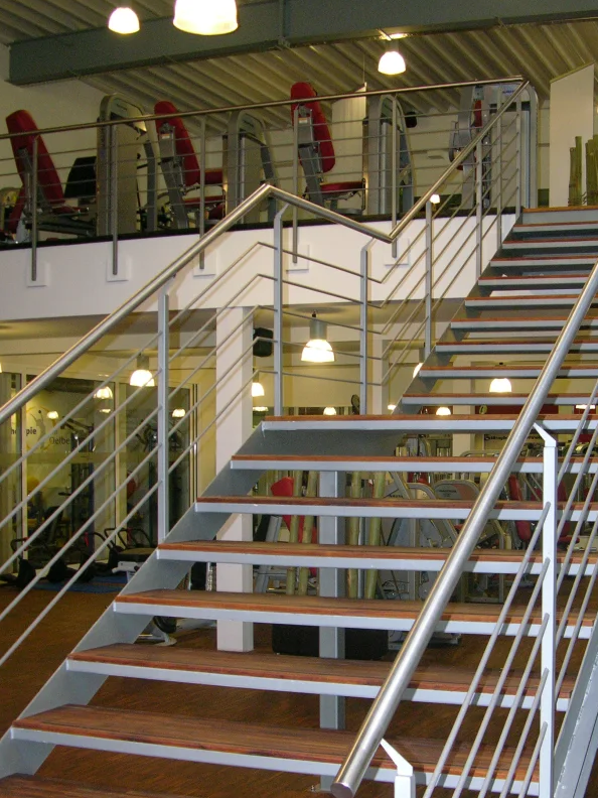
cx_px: 421
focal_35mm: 53
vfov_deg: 35.9
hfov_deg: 27.3
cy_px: 523
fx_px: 1221
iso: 200
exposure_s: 1/60.1
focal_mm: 8.9
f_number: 2.8
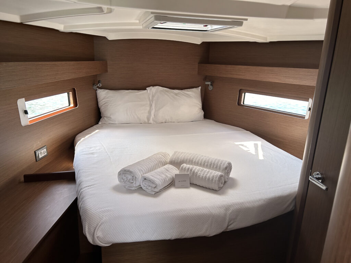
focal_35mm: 26
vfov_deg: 53.1
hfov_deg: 67.3
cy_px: 132
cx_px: 176
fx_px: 264
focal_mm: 5.7
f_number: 1.5
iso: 80
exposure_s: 1/121
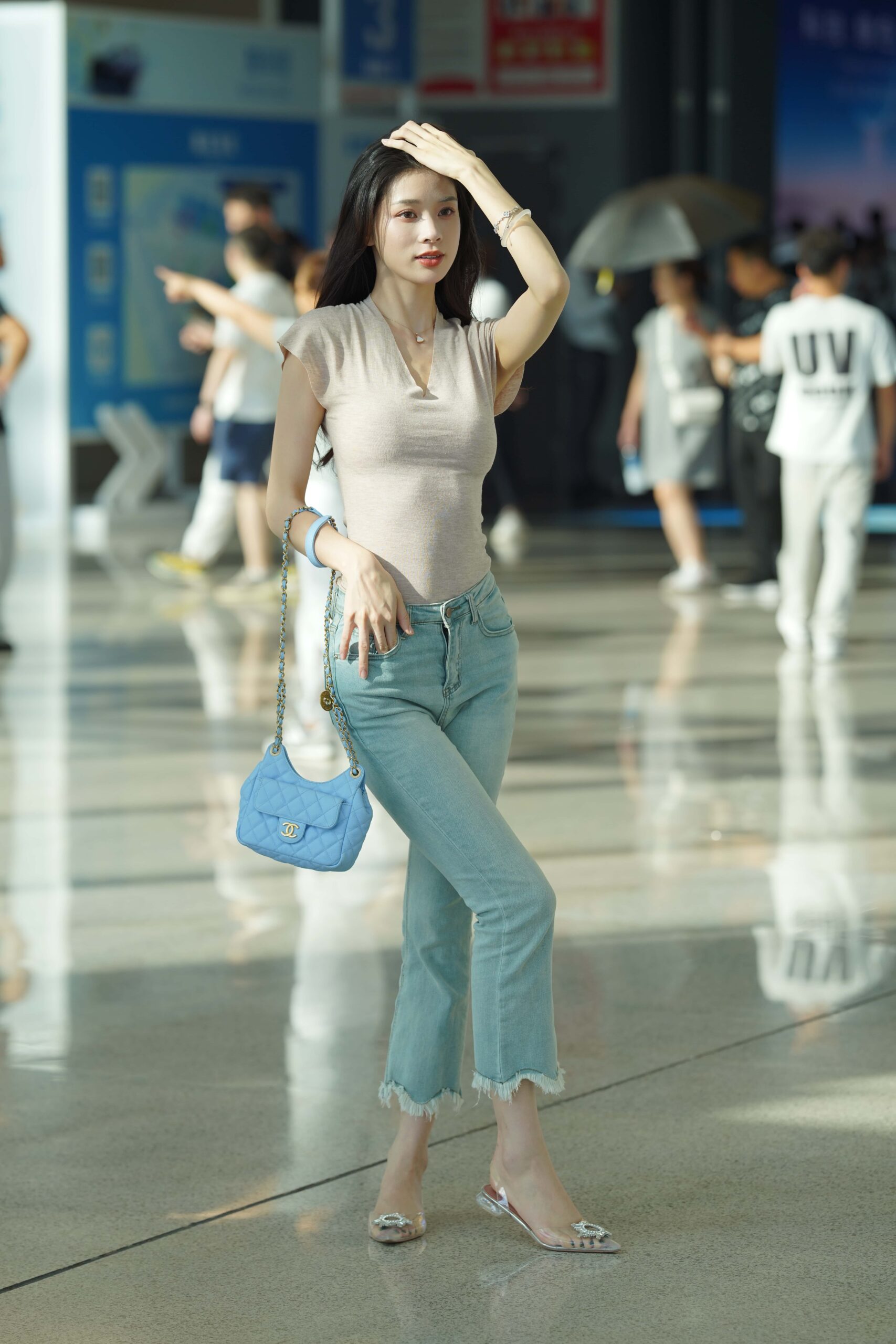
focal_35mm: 135
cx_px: 448
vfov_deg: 15.2
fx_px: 5039
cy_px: 672
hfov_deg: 10.2
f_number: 3.5
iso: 320
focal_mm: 135
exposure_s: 1/1250
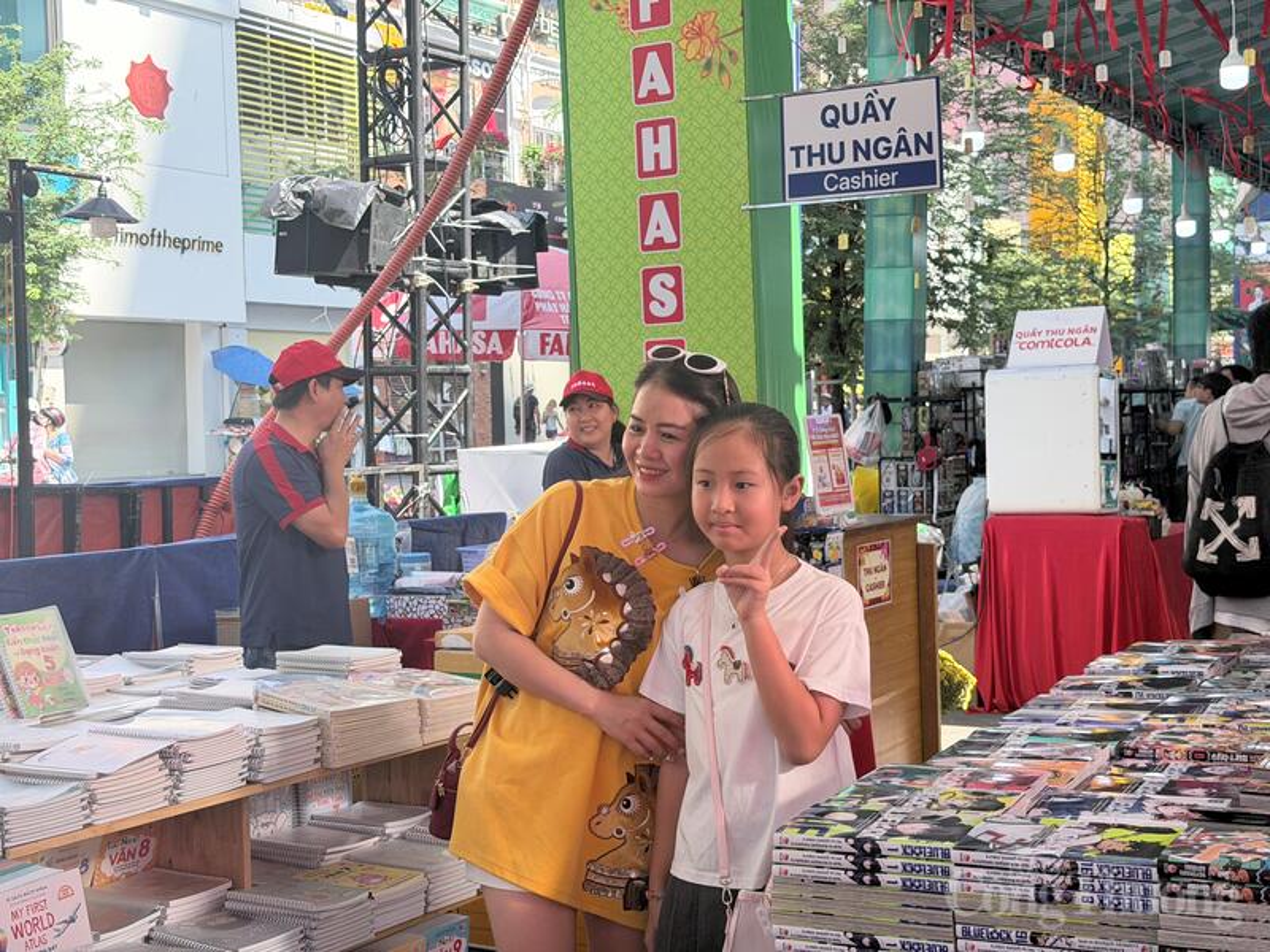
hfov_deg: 39.7
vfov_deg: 30.3
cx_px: 635
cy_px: 476
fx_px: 1761
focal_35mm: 48
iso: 100
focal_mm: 6.76
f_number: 1.78
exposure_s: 1/917
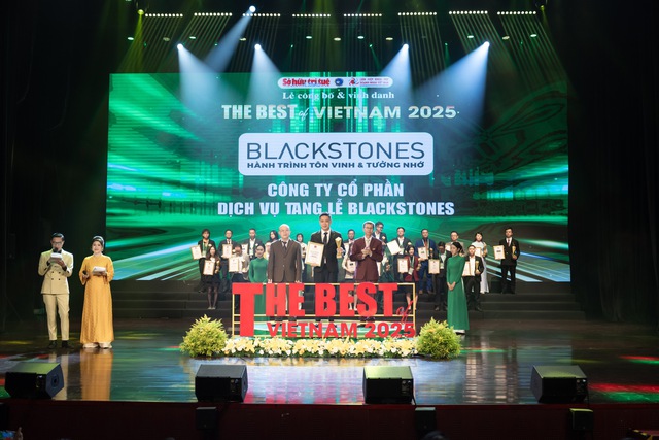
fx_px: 732
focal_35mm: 40
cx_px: 330
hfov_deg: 48.4
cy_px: 220
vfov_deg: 33.4
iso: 640
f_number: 2.8
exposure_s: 1/200
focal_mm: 40
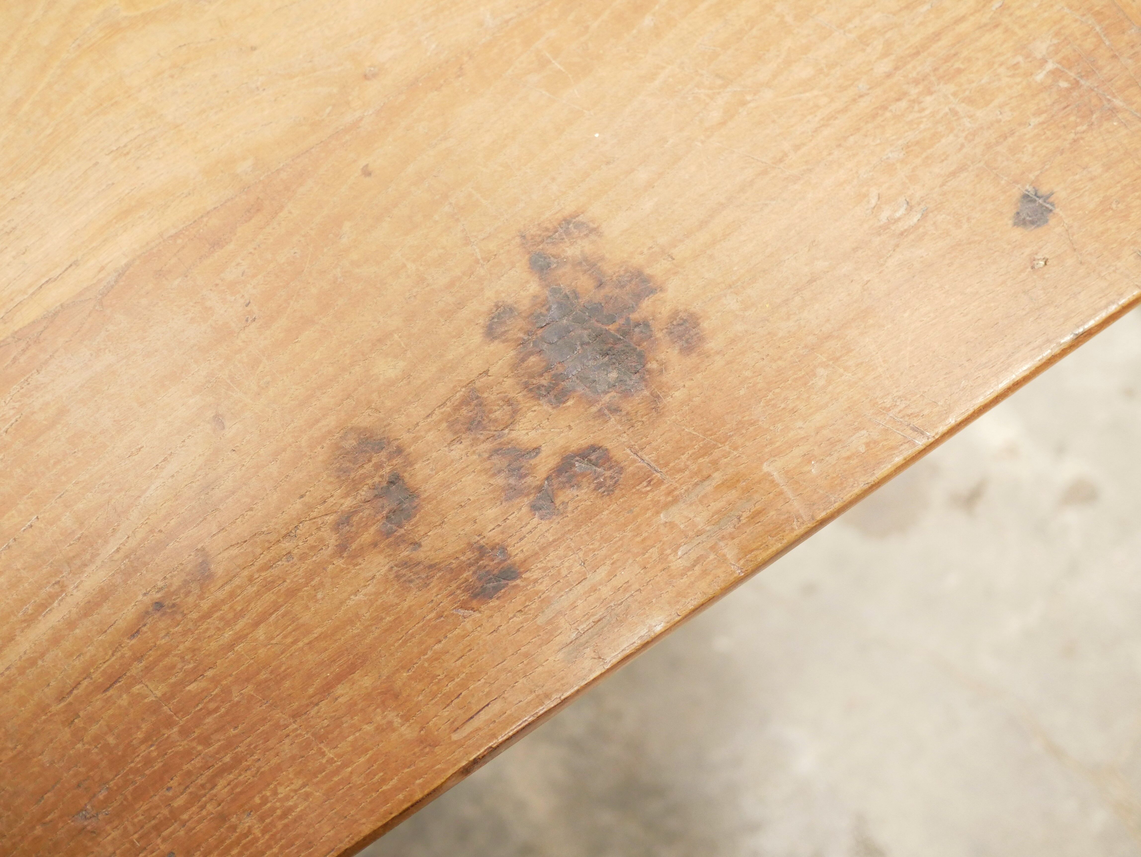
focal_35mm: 40
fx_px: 1319
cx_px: 570
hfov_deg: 46.8
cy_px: 428
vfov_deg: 36.0
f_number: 1.7
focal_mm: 20
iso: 1600
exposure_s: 1/60
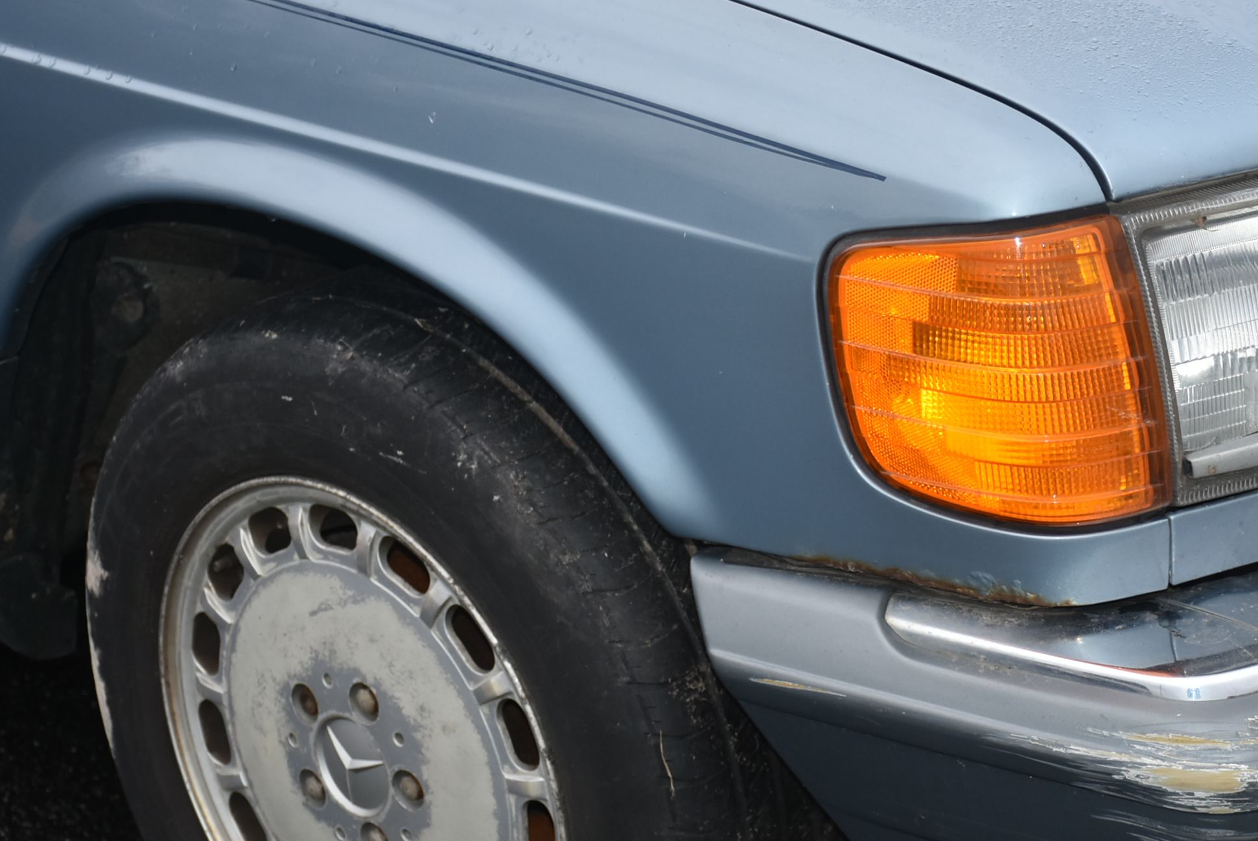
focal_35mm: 111
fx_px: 3881
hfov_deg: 18.3
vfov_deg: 12.4
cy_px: 451
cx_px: 939
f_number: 4.5
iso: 400
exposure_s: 1/100
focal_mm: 48
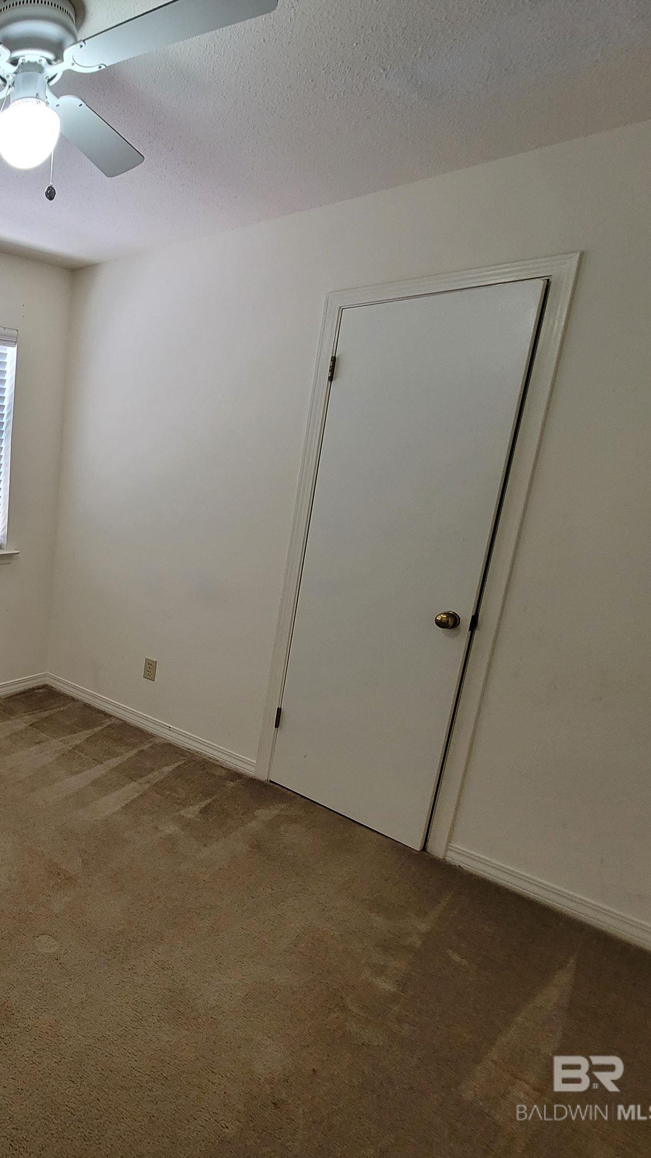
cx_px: -61
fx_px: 583
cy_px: 580
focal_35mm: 19
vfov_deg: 89.6
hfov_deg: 44.7
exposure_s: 1/60
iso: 200
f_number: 2.2
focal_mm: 2.2
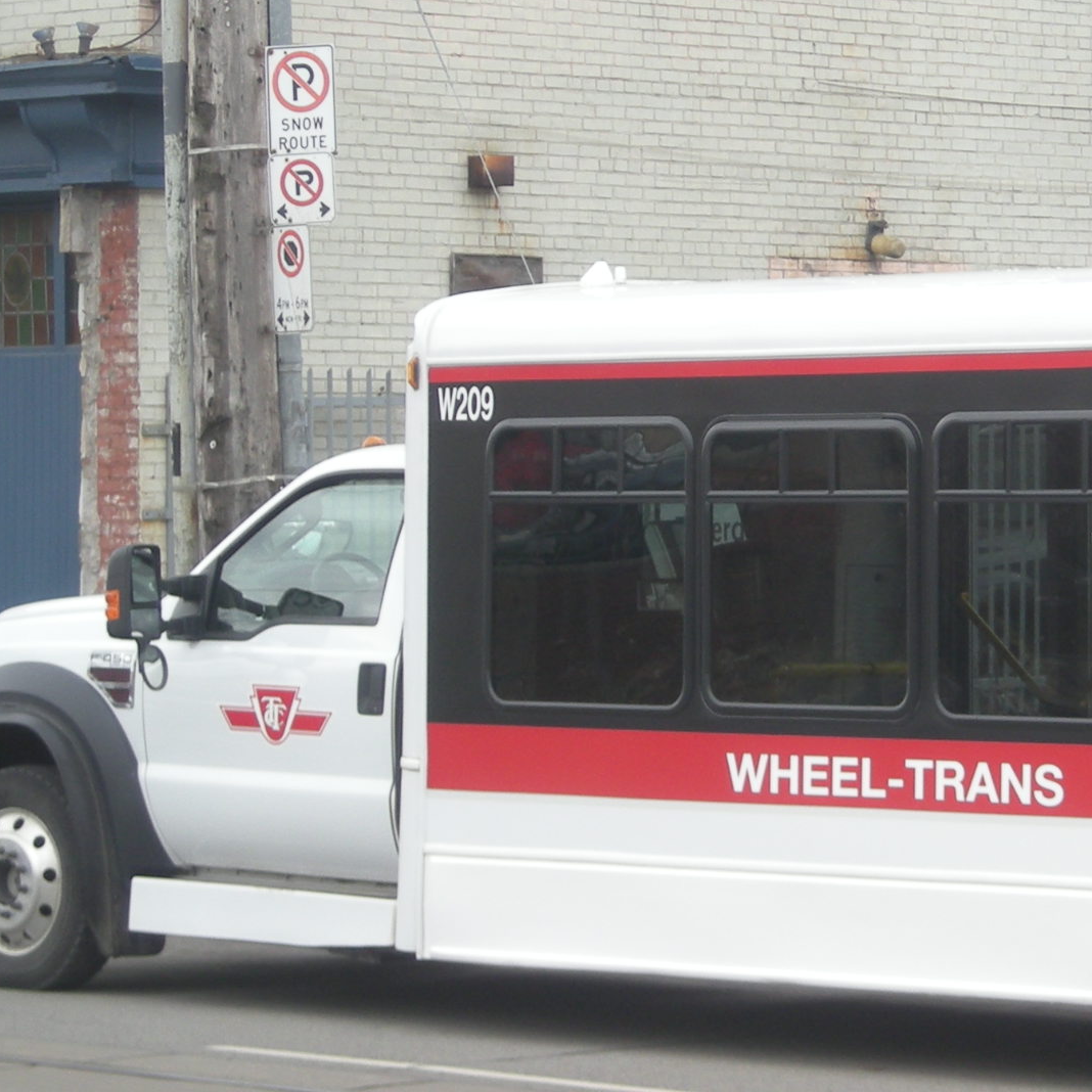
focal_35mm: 163
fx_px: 5818
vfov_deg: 10.7
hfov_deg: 10.6
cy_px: 155
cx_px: 1093
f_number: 3.9
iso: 64
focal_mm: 12.3
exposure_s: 1/98
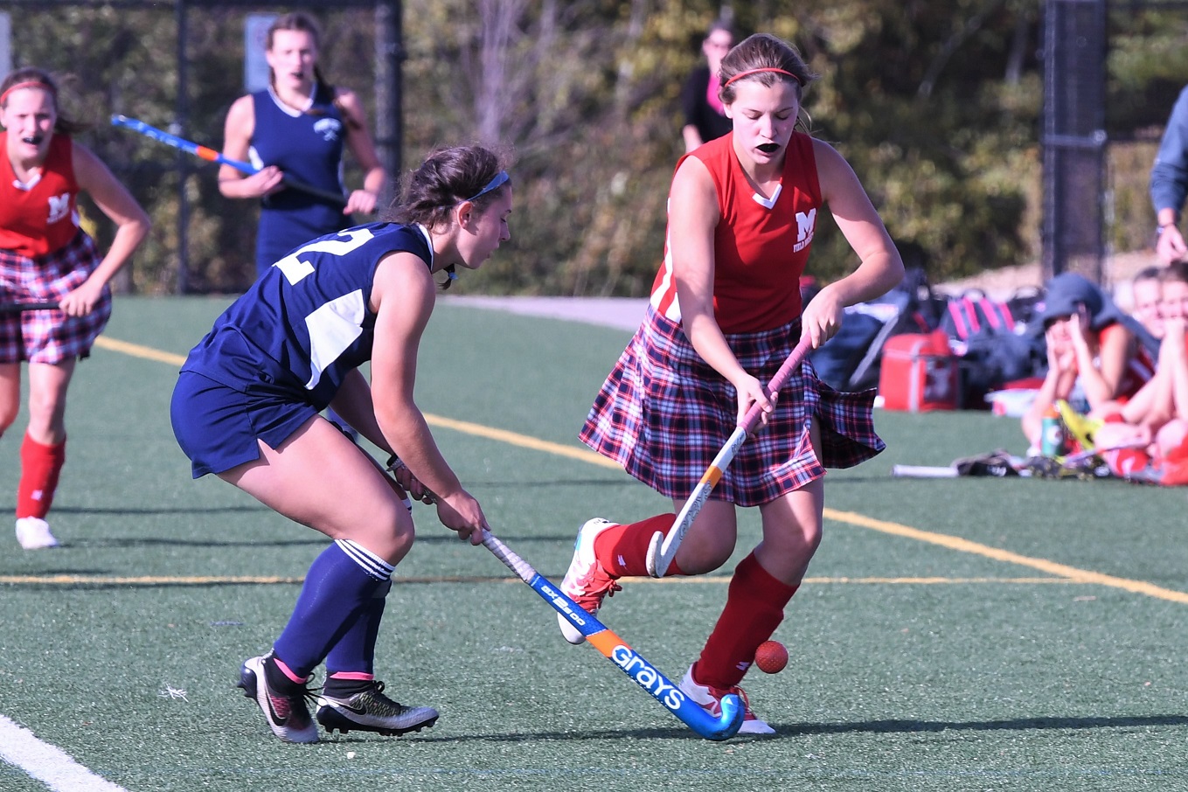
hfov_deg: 7.4
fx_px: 9157
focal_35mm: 278
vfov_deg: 5.0
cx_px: 594
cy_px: 396
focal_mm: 185
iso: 280
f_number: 5.6
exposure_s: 1/1000
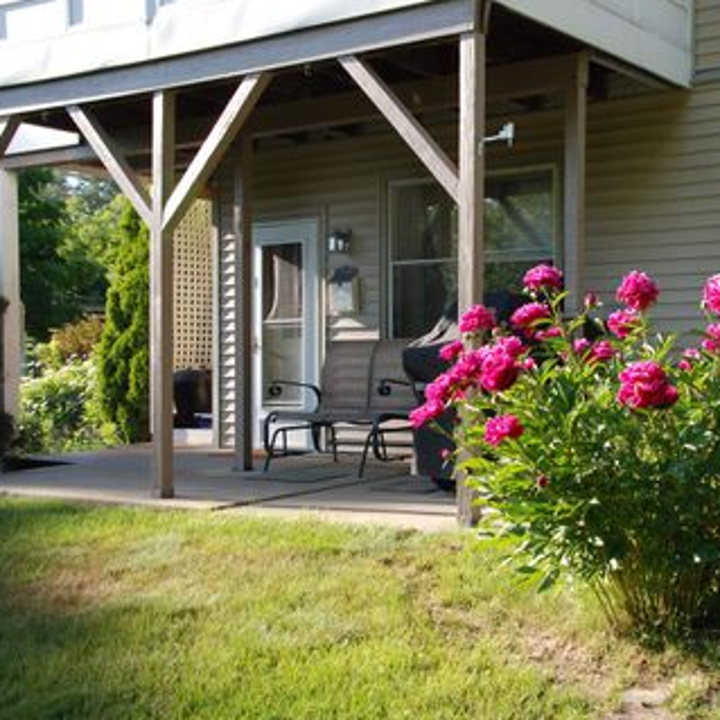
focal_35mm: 44
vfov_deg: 38.3
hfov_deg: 37.2
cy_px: 358
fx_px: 1035
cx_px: 555
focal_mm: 22
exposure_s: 1/125
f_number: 5.6
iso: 180
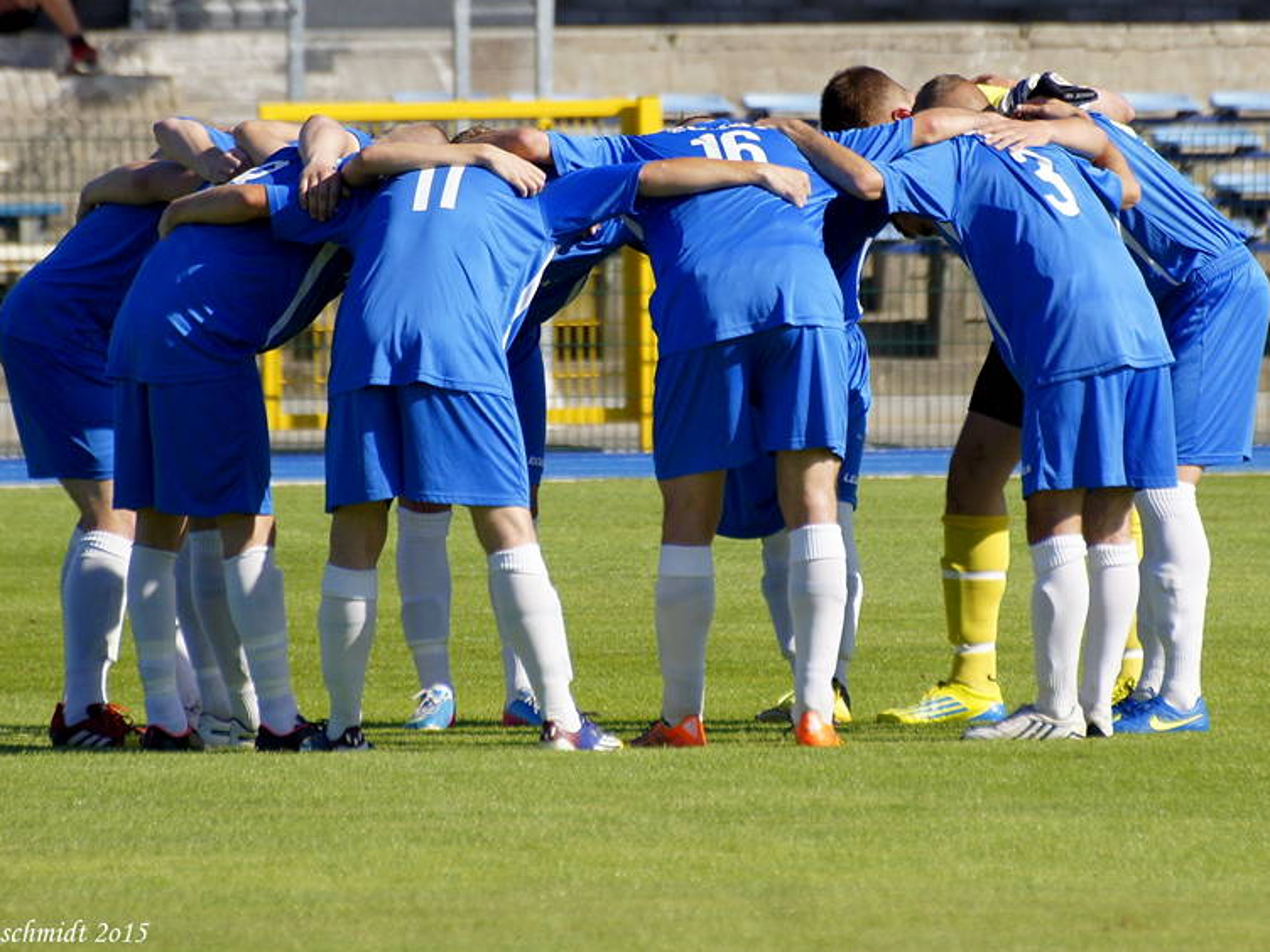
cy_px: 476
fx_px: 17941
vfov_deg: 3.0
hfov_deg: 4.1
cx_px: 677
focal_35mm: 489
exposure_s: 1/1250
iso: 320
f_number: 5.6
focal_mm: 300
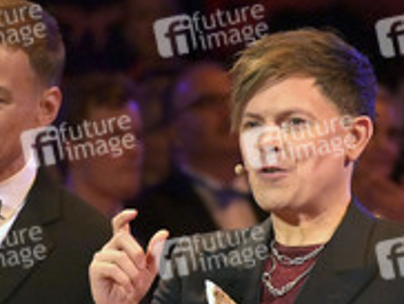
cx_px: 241
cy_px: 308
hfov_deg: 2.8
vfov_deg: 2.1
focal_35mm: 713
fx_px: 8332
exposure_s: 1/320
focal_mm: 300
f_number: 5.6
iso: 8000
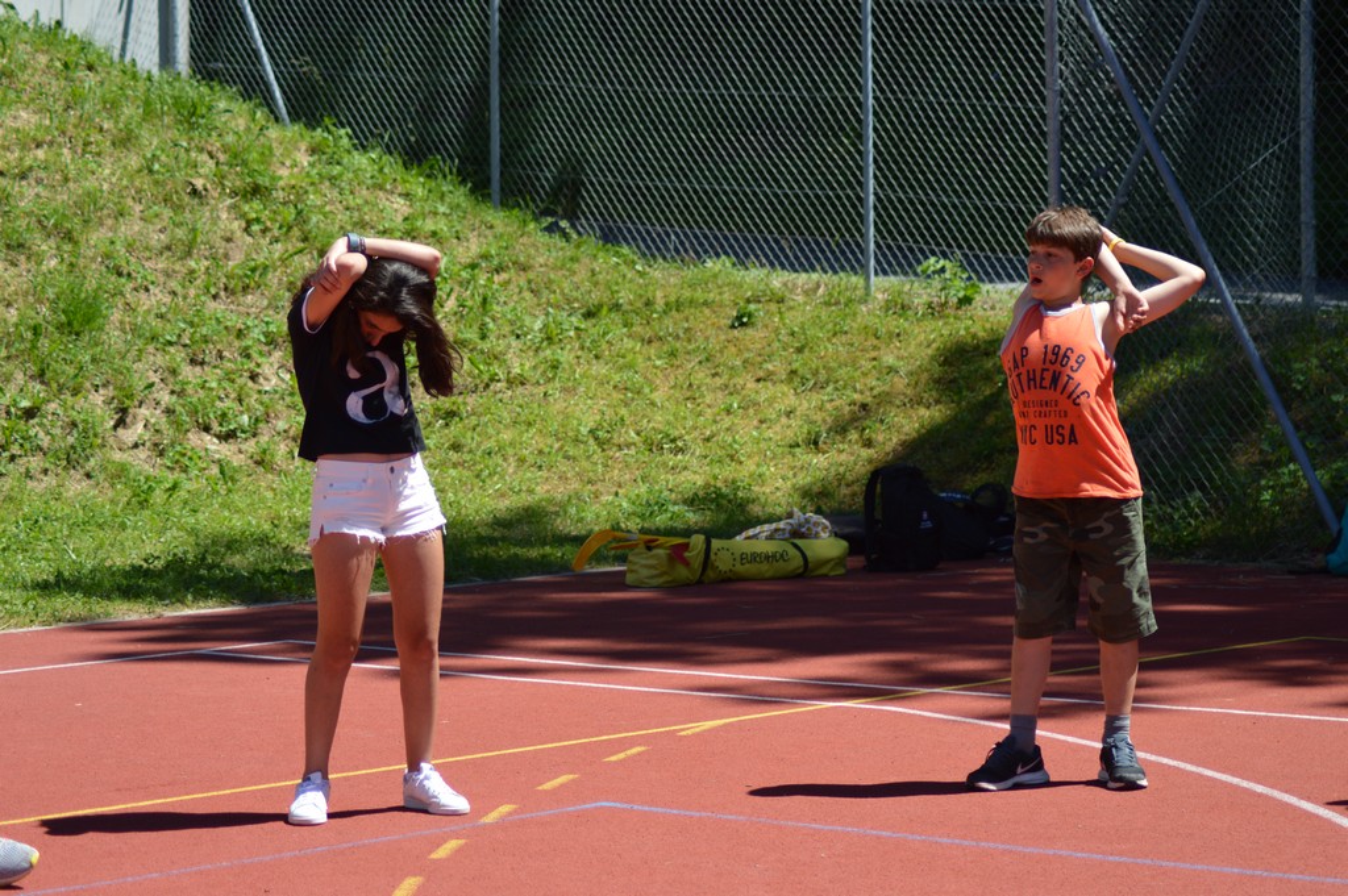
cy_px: 448
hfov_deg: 19.5
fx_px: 3928
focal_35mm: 105
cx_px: 674
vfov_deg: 13.0
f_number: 4
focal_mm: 70
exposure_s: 1/1000
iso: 180
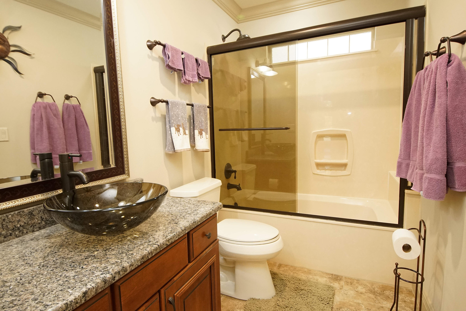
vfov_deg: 67.4
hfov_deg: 90.0
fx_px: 233
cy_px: 156
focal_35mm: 18
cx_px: 233
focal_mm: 12
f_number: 5
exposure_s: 1/60
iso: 2000
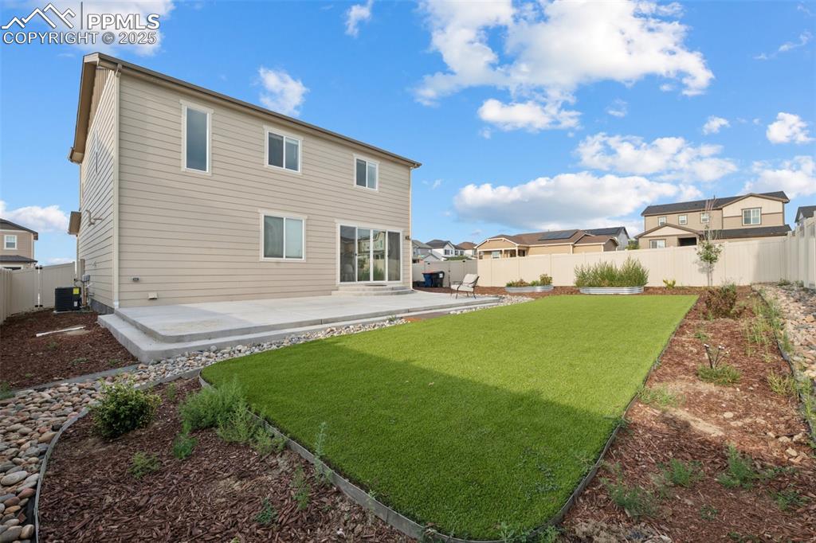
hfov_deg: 100.4
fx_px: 340
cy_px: 272
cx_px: 408
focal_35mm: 15
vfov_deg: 77.3
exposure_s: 1/40
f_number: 11
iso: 100
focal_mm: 15
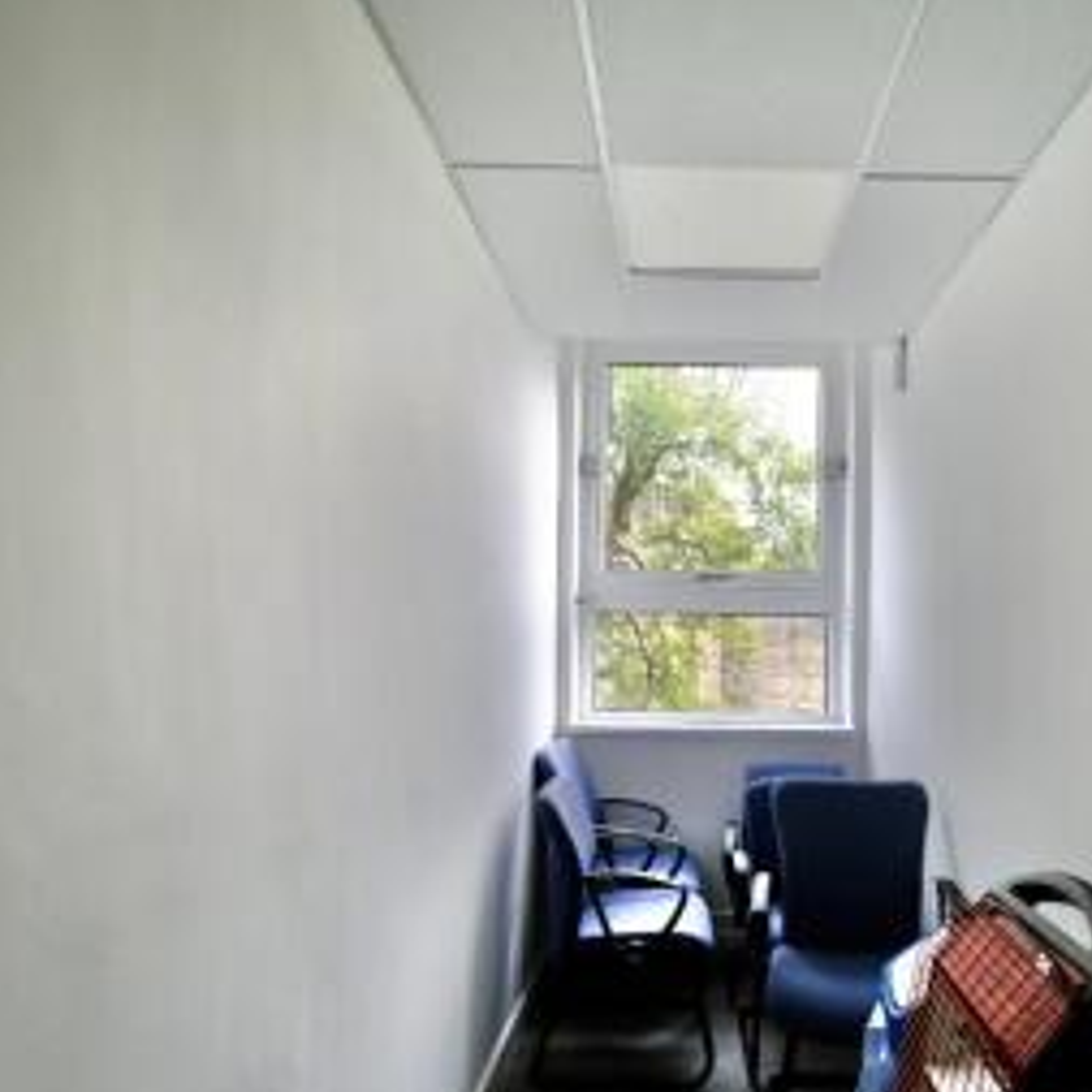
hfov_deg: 63.7
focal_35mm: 24
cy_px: 632
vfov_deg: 64.7
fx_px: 857
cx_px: 708
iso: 160
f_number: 4
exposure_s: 1/60
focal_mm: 10
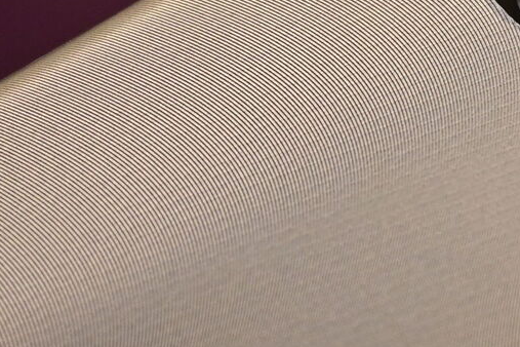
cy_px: 5
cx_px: 489
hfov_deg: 15.8
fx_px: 1846
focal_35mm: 128
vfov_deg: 10.6
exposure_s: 1/400
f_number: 4
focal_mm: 22.5
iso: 320
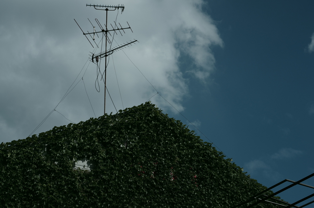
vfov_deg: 13.0
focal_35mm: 105
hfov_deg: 19.5
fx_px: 914
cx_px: 157
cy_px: 104
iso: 100
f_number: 8
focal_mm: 70
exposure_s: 1/640
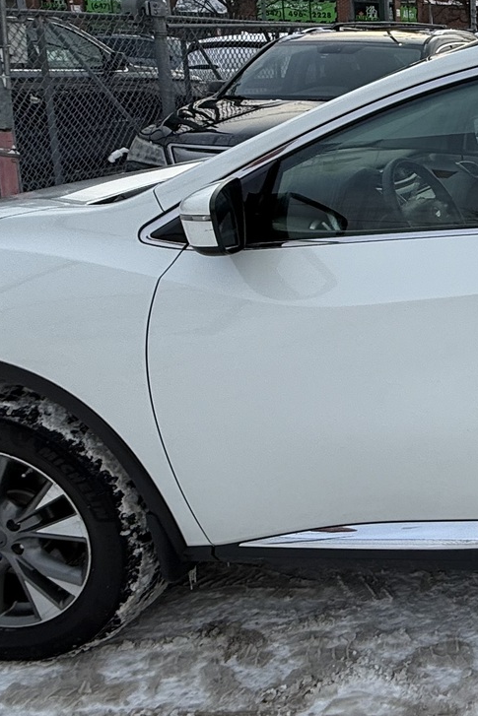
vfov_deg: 46.5
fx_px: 816
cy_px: 228
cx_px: 688
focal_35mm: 41
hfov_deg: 25.7
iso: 50
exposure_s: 1/770
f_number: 2.2
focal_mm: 2.22
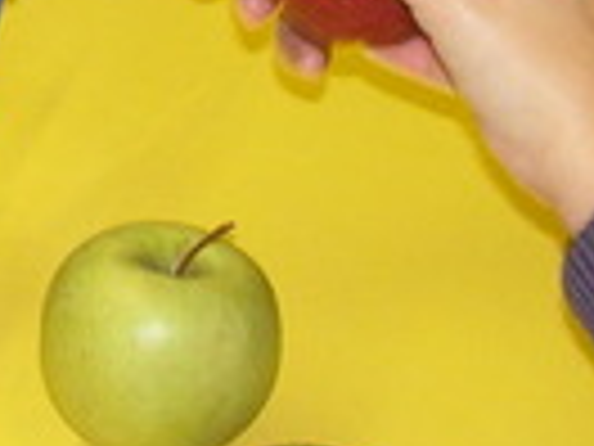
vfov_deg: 5.9
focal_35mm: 247
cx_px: -472
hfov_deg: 7.8
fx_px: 4238
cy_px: -356
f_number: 3.2
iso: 160
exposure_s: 1/60
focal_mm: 8.6
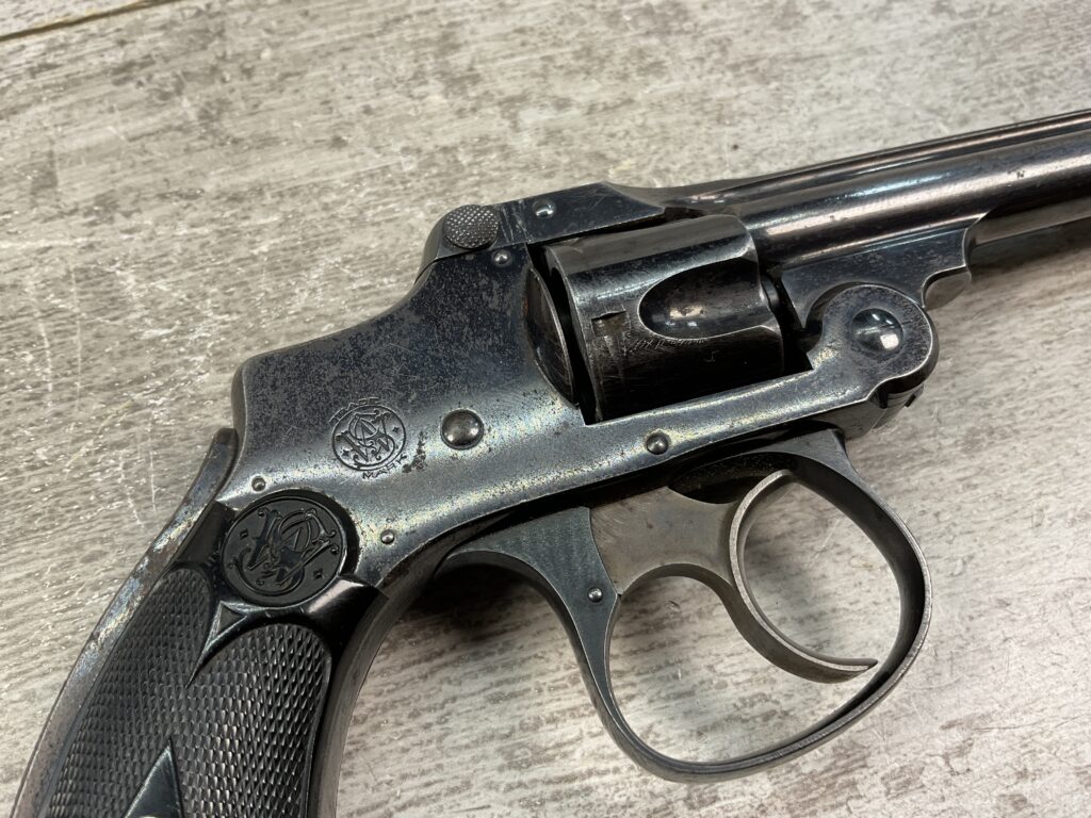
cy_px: 409
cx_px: 546
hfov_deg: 61.7
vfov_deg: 48.2
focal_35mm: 29
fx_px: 914
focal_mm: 3
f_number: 1.8
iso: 16
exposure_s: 1/120
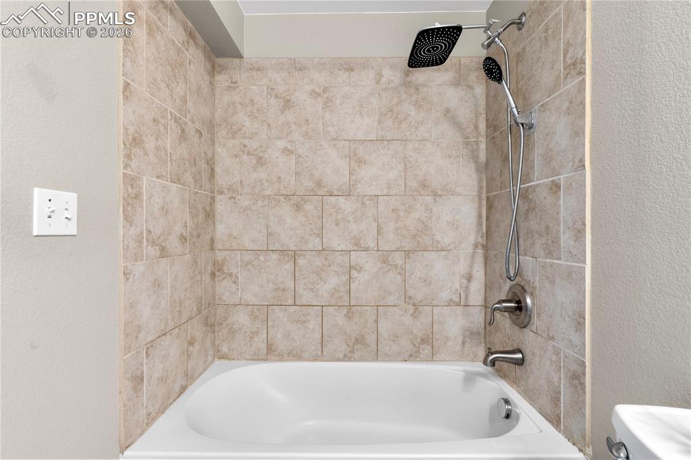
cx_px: 346
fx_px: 307
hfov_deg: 96.8
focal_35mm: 16
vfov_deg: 73.7
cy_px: 230
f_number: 8
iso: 1000
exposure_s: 1/10
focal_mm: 16
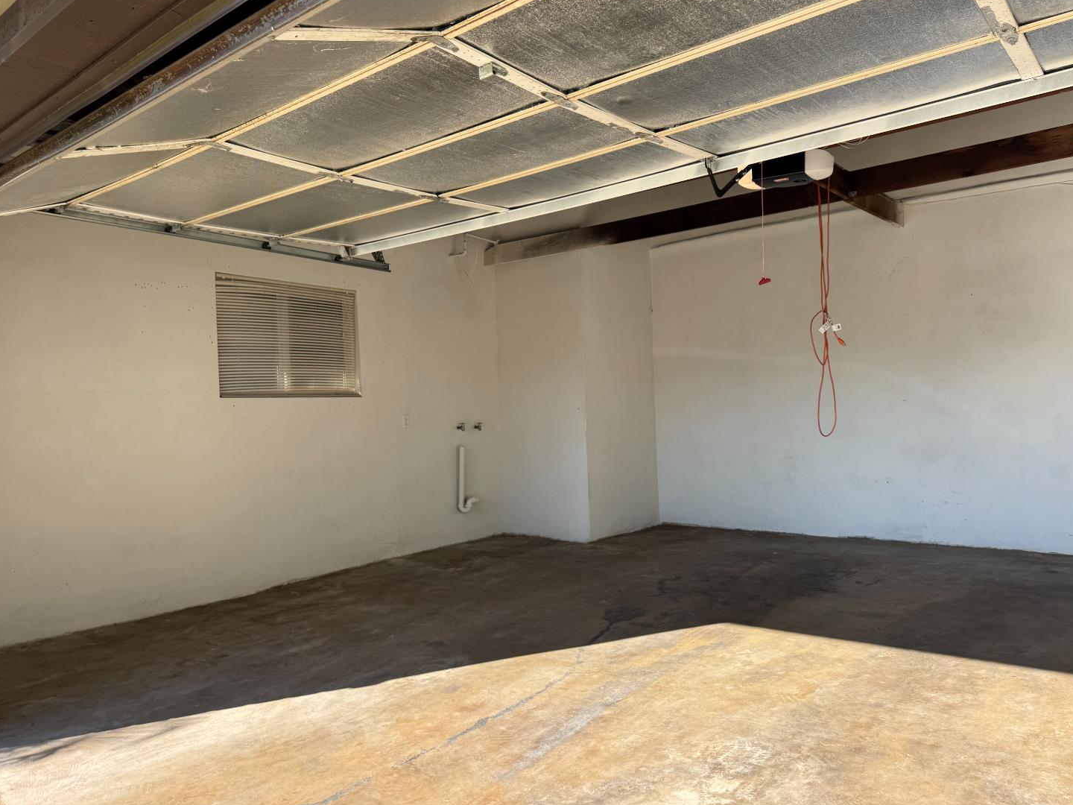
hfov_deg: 69.4
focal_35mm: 25
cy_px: 409
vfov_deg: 54.9
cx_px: 556
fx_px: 775
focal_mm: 6.76
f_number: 1.78
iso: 80
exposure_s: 1/952
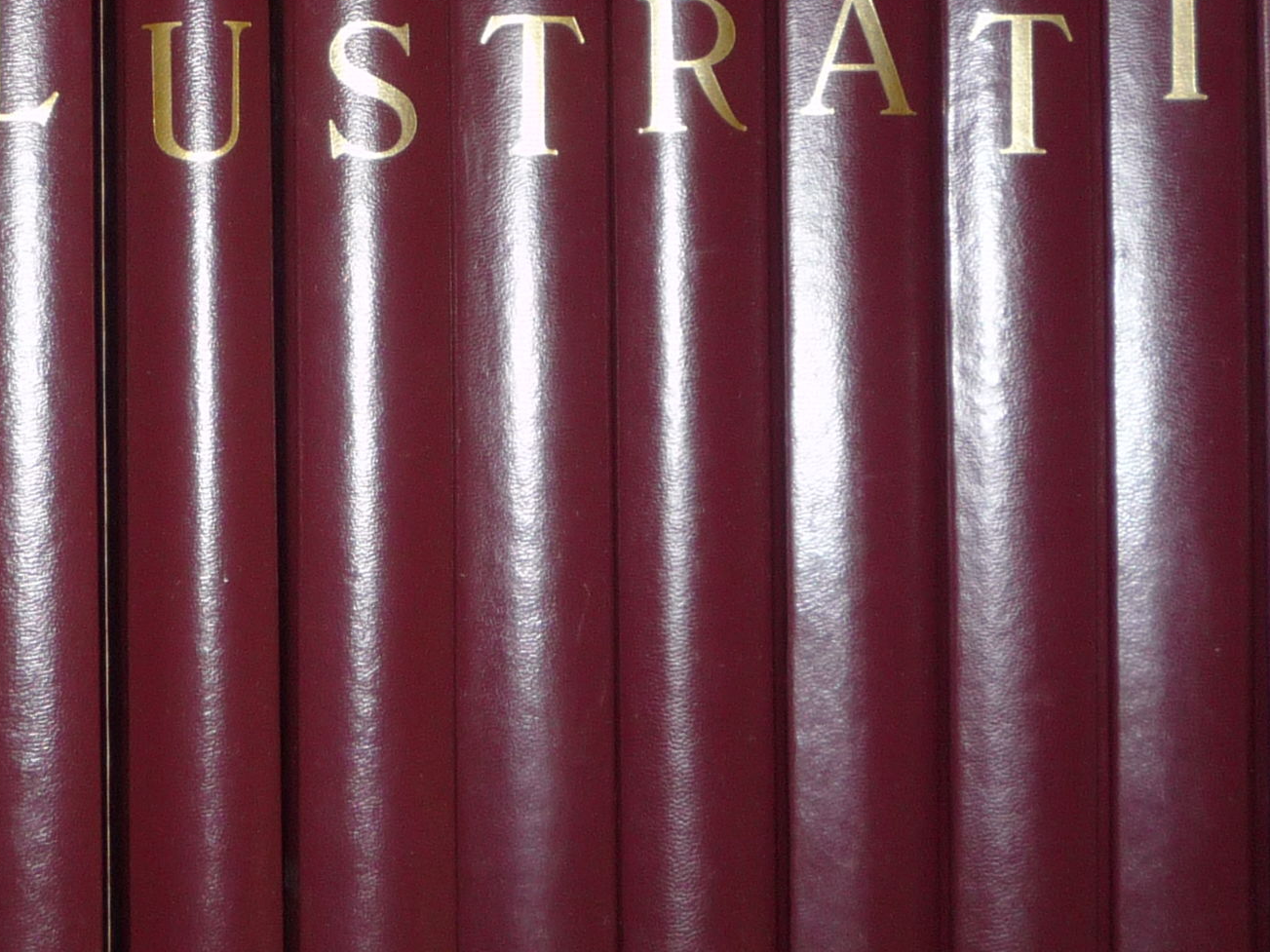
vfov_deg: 17.5
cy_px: 313
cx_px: 289
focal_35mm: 84
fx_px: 3082
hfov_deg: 23.0
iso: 100
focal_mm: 5.2
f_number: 3.3
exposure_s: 1/30
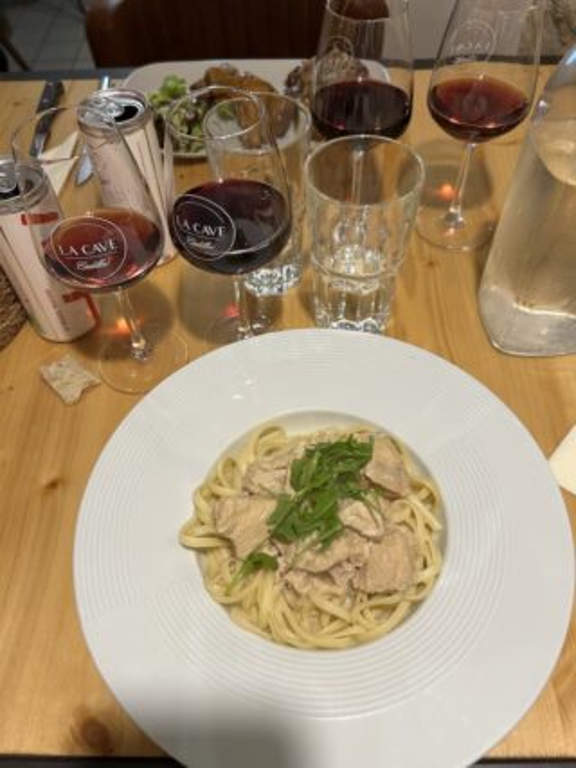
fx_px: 577
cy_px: 384
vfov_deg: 67.3
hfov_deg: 53.0
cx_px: 288
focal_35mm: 26
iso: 125
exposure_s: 1/100
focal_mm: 5.7
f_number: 1.5
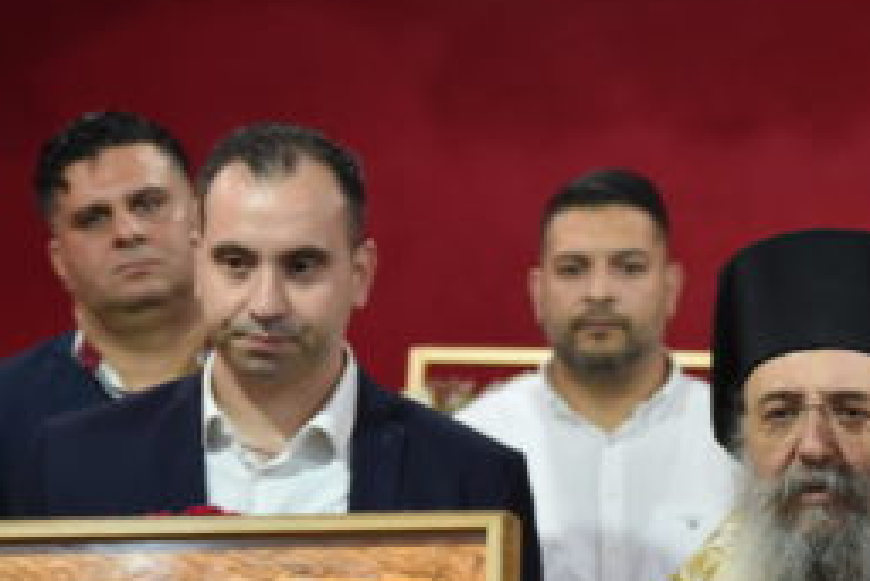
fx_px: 3167
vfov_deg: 10.5
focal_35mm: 131
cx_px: 799
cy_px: 440
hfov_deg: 15.4
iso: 800
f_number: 2.8
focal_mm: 56
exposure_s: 1/250
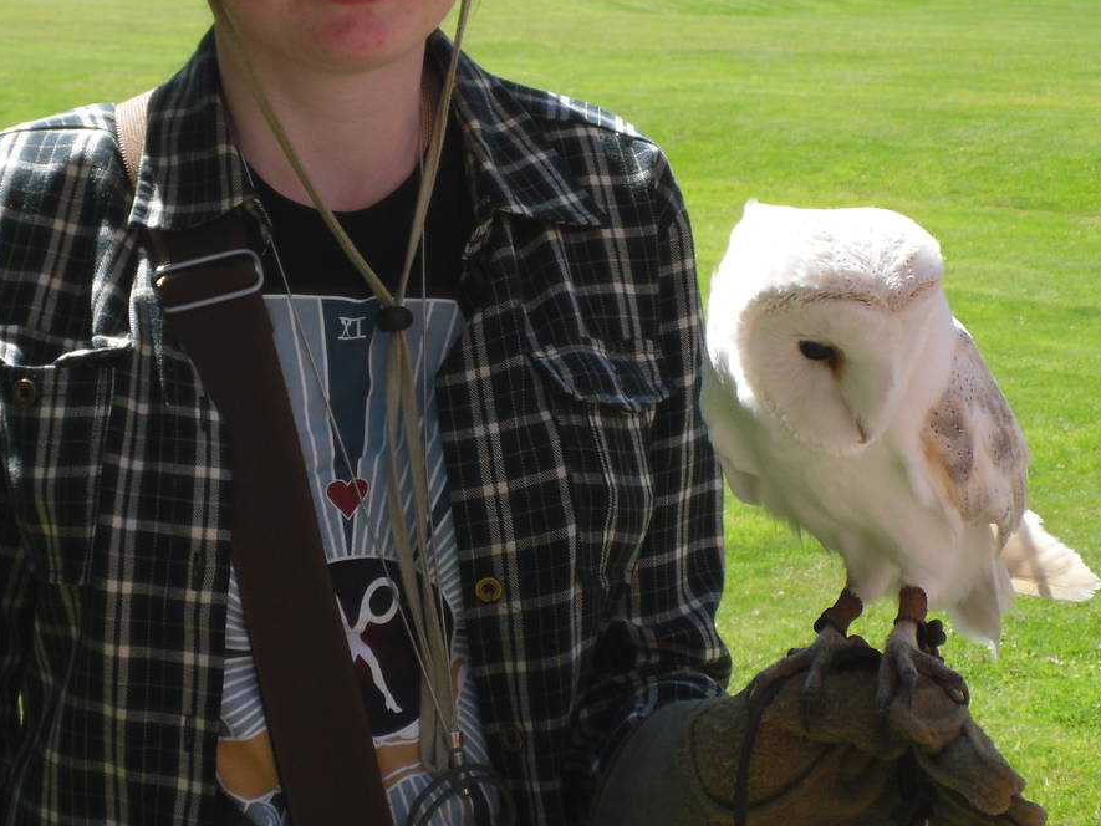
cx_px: 432
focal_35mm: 85
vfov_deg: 17.2
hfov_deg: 23.0
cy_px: 180
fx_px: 2704
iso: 80
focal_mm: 8.46
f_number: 4.5
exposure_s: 1/250
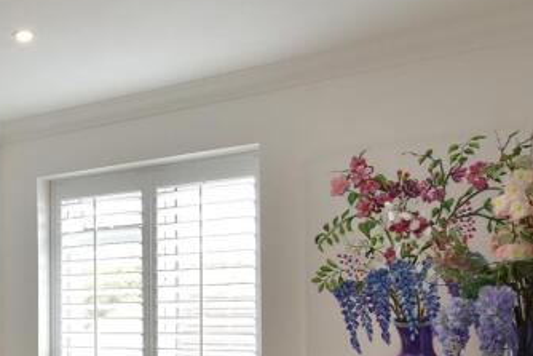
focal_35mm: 46
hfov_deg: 36.7
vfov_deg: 28.2
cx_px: -40
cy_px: 317
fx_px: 681
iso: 100
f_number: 8
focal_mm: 10
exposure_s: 1/2
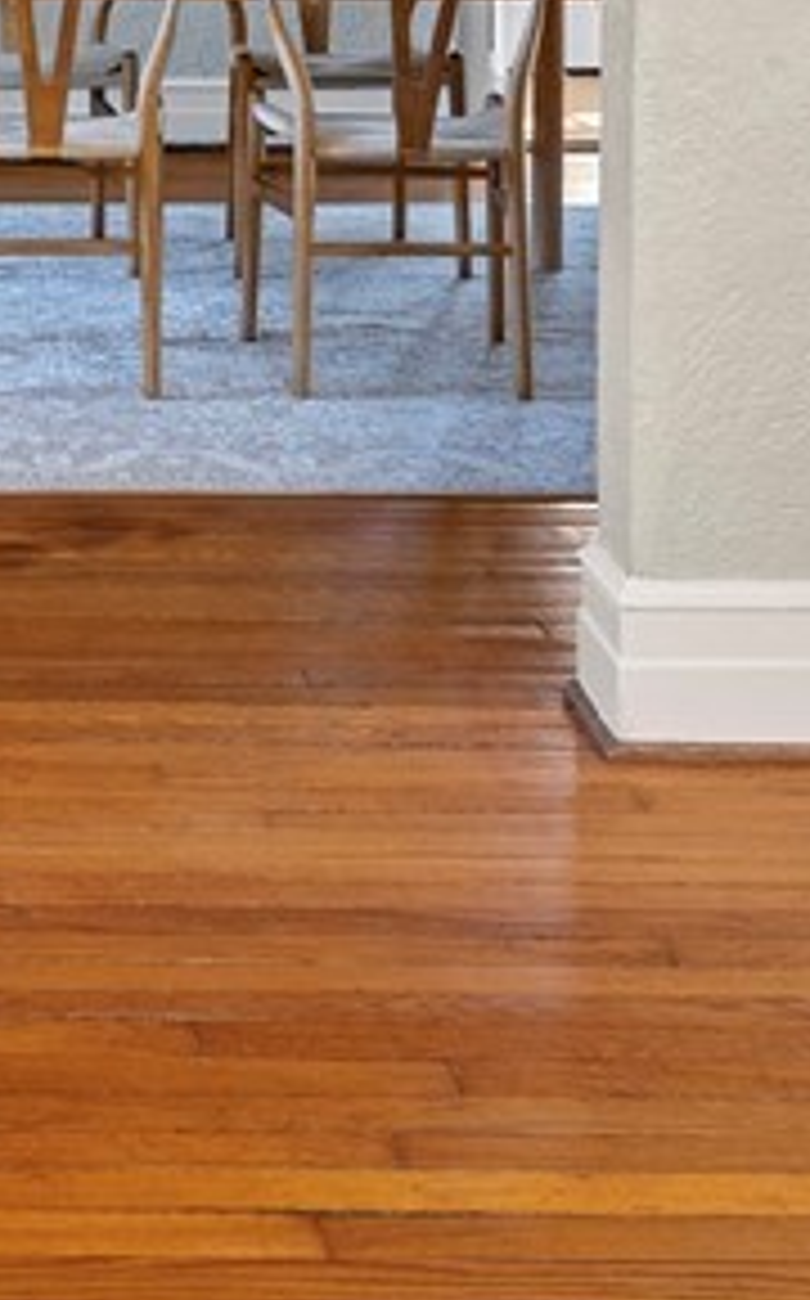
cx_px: -47
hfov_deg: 18.2
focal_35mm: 69
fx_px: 2443
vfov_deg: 26.7
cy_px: -220
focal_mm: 18
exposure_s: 1/3
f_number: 8
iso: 800
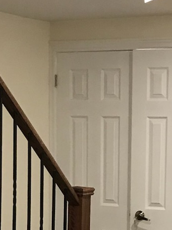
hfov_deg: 11.7
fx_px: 835
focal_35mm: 126
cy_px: 247
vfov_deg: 15.3
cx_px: 111
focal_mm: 3.99
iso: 40
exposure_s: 1/15
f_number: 1.8
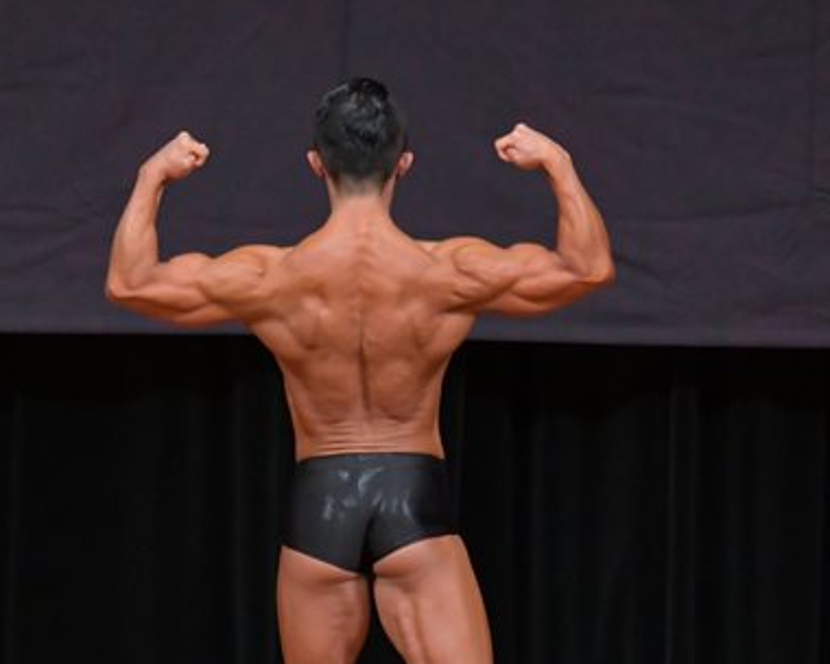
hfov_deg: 3.7
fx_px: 12700
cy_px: 515
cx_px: 370
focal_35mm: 517
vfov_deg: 3.0
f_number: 5.6
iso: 4000
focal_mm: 180
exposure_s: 1/400
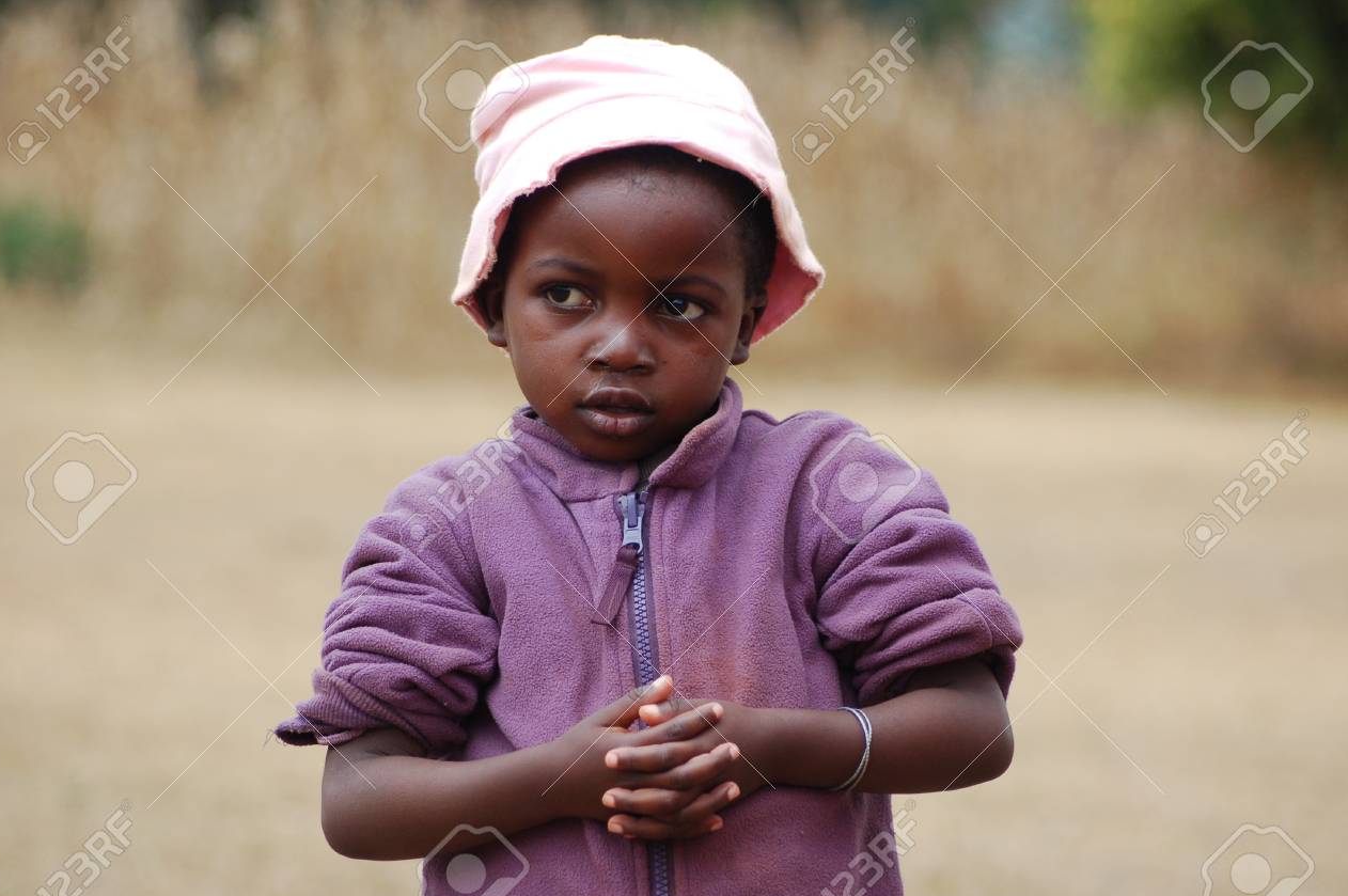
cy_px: 443
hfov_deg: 11.9
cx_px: 660
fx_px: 6472
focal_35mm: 173
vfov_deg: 7.9
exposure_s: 1/500
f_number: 5.6
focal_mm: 112
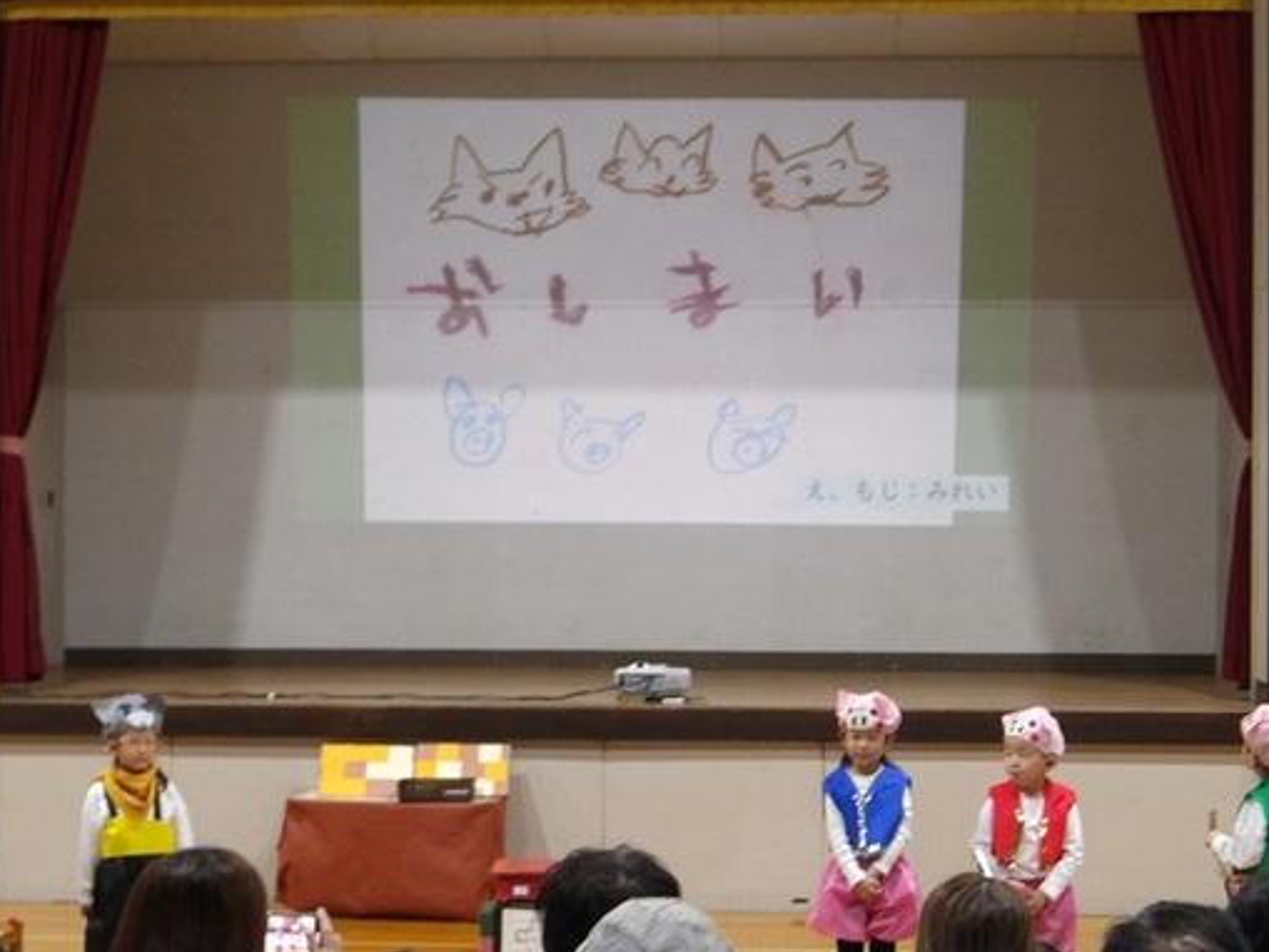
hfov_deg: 22.2
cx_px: 566
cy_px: 593
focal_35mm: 88
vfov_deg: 16.8
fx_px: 3227
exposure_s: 1/18
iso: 505
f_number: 4.9
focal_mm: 12.5
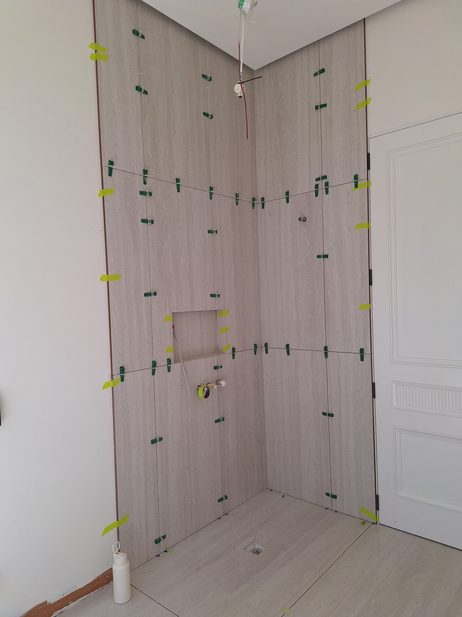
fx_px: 409
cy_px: 308
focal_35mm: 23
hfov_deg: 58.9
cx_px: 231
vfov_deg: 73.9
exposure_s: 1/186
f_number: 1.8
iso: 40
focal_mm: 5.54
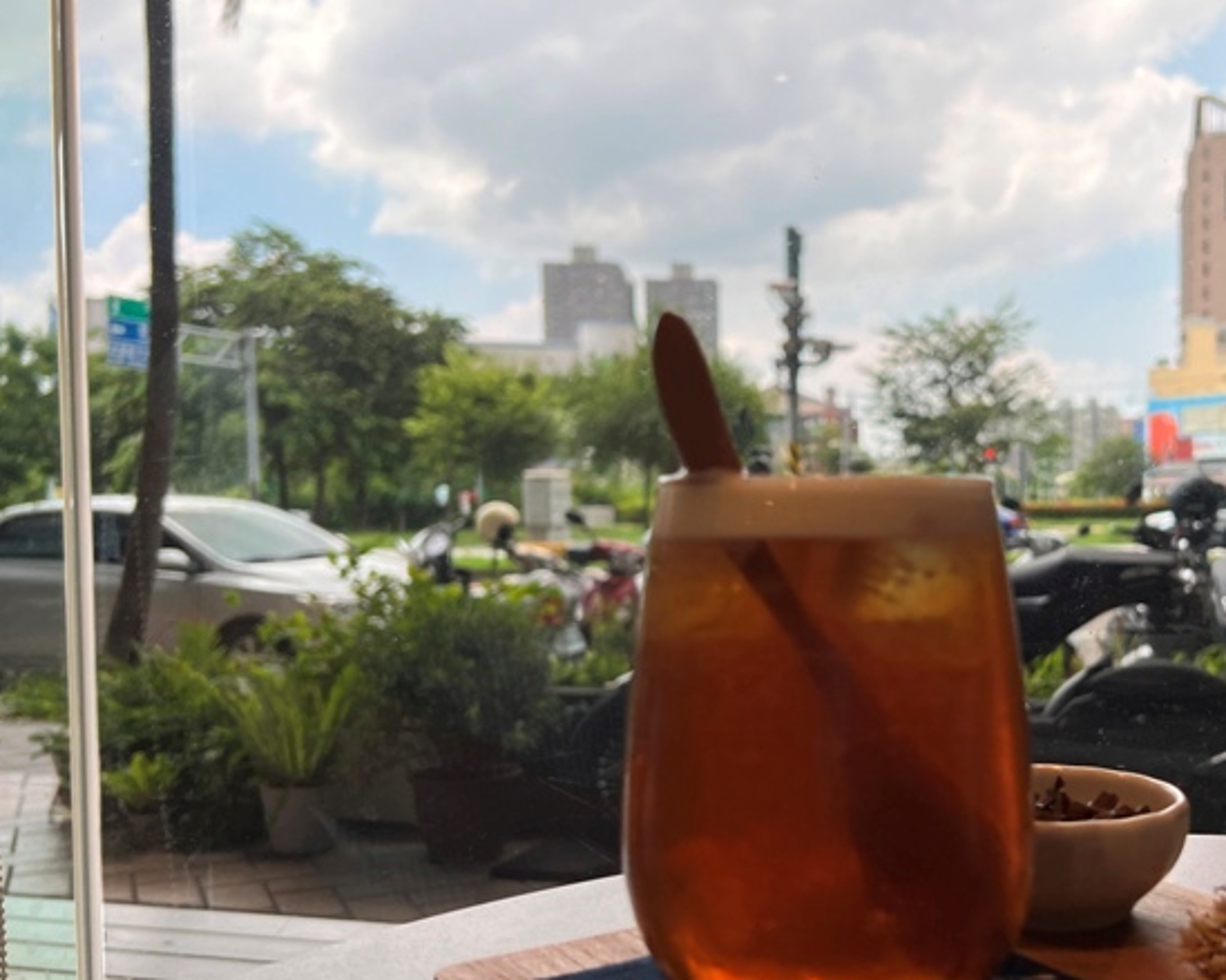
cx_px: 860
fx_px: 1342
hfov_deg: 47.9
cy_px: 538
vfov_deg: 40.1
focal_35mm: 37
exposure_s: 1/1147
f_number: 1.5
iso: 50
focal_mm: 5.7
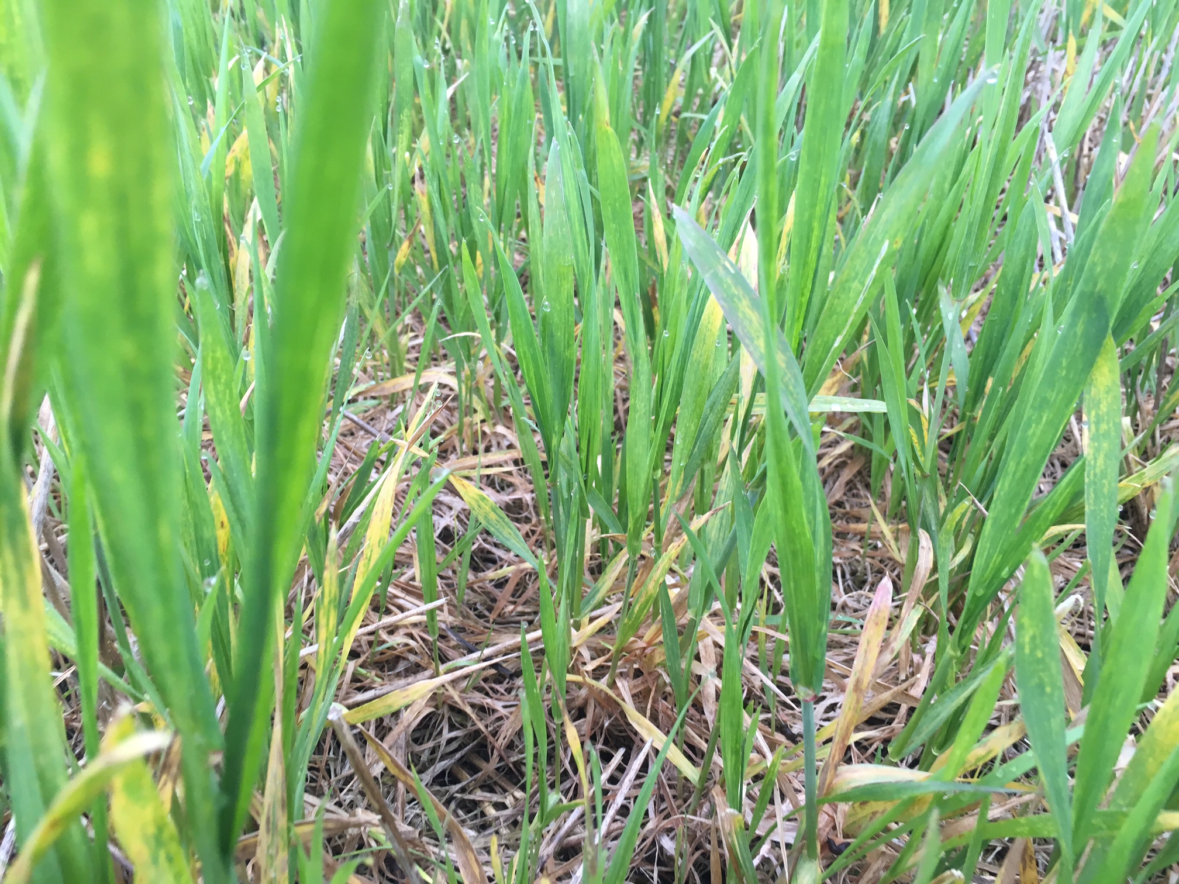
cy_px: 442
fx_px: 988
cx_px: 590
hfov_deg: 61.7
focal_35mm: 29
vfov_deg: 48.2
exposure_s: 1/30
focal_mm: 4.15
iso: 50
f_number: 2.2
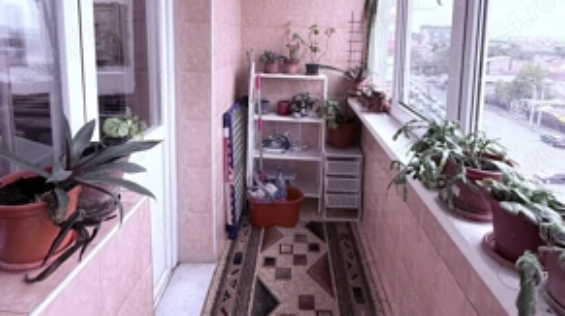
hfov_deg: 83.9
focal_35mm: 21
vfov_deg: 50.8
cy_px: 72
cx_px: 287
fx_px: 314
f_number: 2.2
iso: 320
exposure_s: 1/96
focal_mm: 2.22
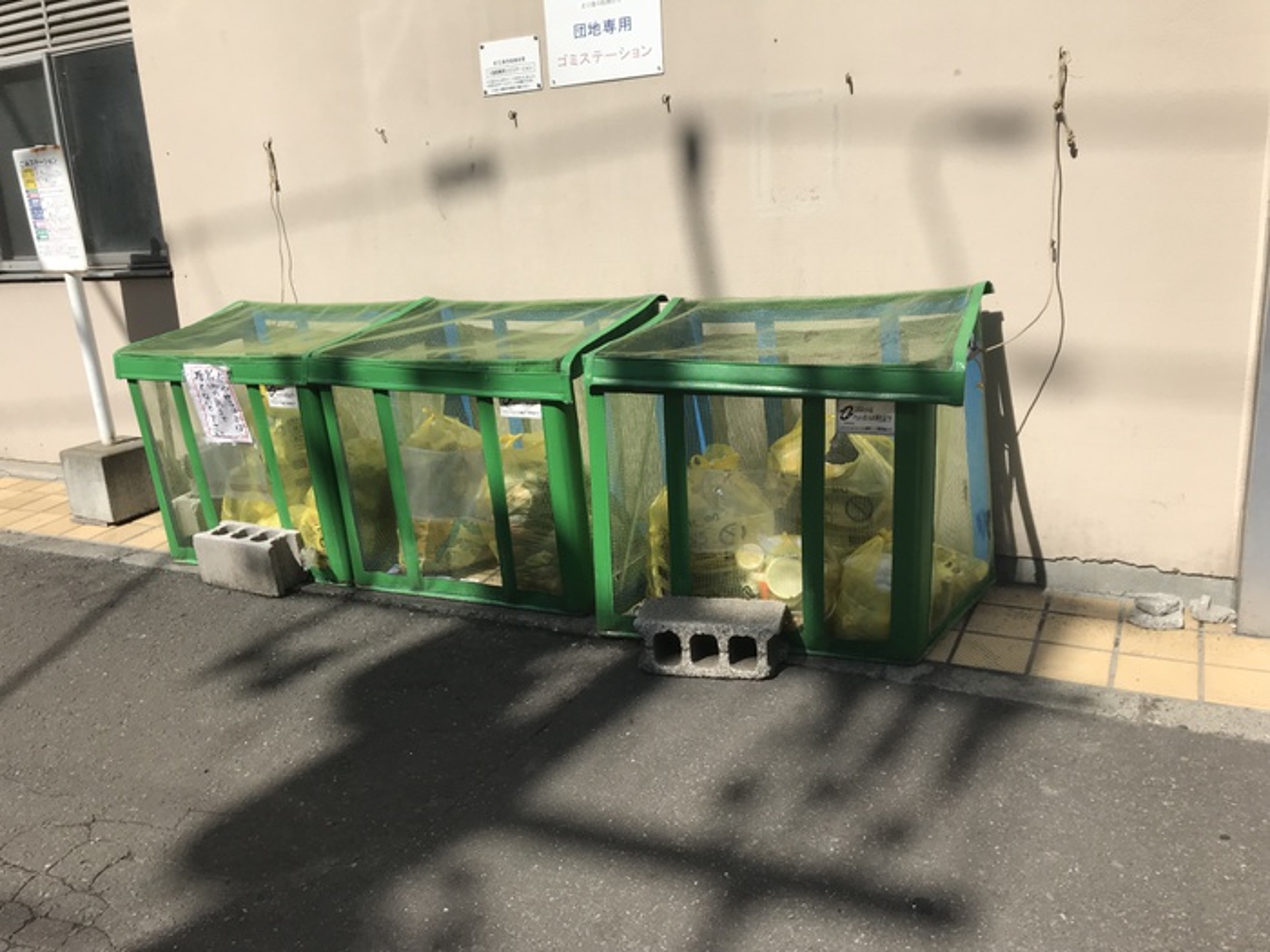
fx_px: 1027
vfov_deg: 49.7
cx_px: 635
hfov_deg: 63.4
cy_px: 476
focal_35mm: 28
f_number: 1.8
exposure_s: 1/3300
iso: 20
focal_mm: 3.99
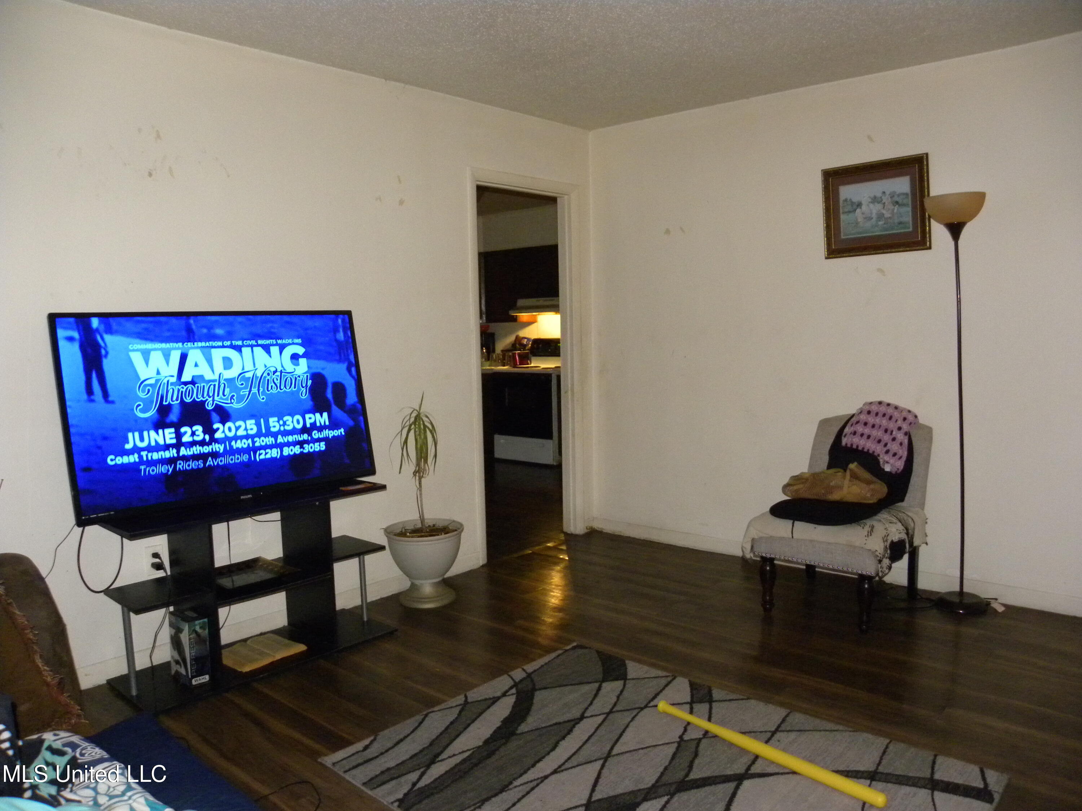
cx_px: 541
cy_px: 406
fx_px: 813
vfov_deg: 53.1
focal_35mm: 26
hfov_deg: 67.3
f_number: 2.8
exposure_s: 1/30
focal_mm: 4.6
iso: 400
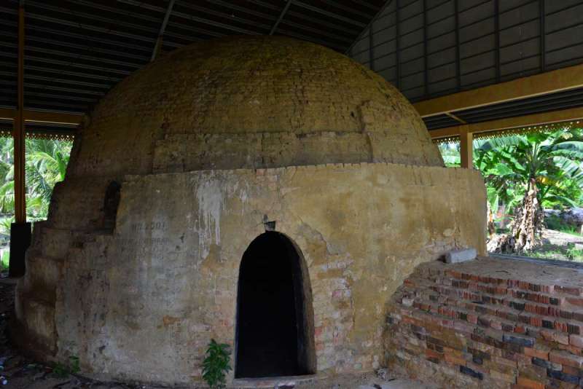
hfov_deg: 73.7
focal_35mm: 24
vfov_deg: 53.2
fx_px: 389
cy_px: 194
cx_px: 292
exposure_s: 1/125
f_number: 5.6
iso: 100
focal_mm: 24
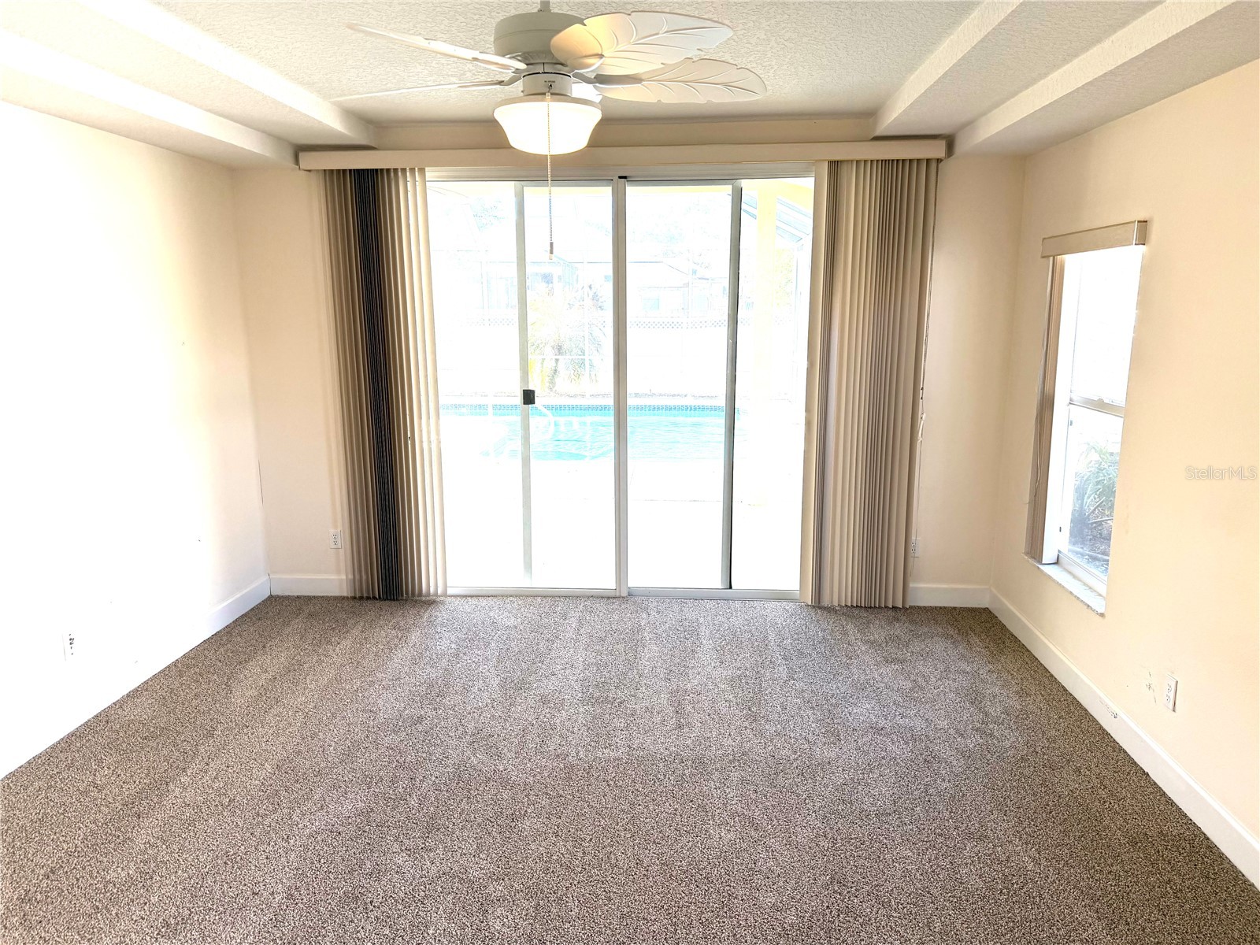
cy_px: 472
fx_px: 874
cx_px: 630
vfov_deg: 56.8
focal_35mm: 24
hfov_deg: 71.6
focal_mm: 6.76
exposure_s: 1/323
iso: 100
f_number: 1.78
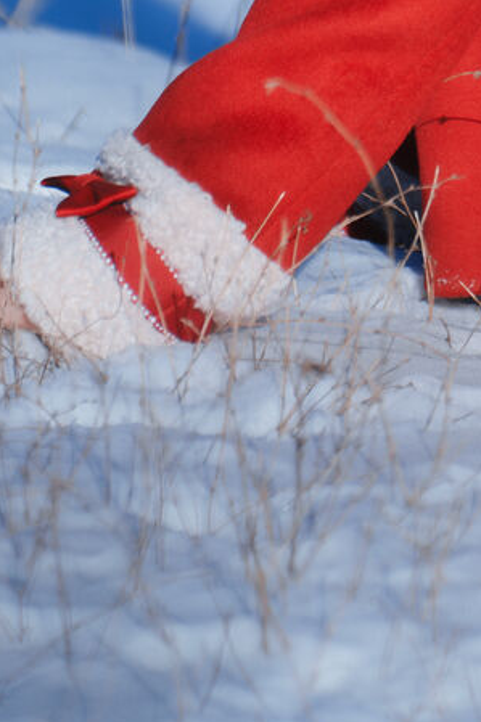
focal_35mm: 441
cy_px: -677
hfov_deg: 3.1
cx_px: 679
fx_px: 8845
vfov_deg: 4.6
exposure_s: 1/4000
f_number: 2.8
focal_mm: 110
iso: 100
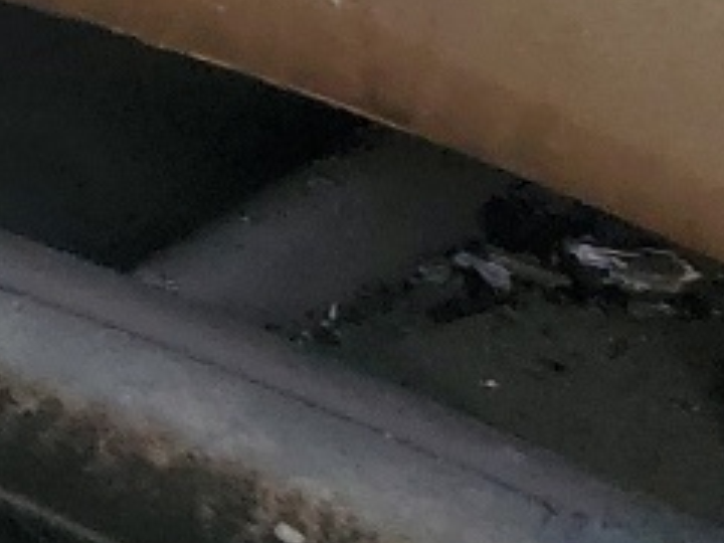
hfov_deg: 8.7
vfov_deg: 7.9
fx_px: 3618
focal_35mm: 173
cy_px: -836
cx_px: -1656
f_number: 1.5
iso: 50
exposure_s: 1/161
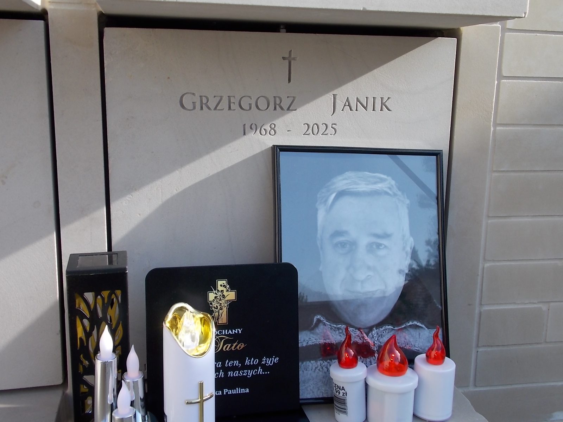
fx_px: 602
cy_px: 211
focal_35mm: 37
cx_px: 282
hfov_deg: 50.1
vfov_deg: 38.7
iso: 80
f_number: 3.5
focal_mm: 6.6
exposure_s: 1/320
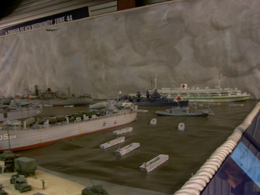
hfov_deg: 53.9
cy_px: 98
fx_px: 255
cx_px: 130
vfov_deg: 41.8
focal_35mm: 34
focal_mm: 5.6
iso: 50
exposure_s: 1/8
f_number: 2.8
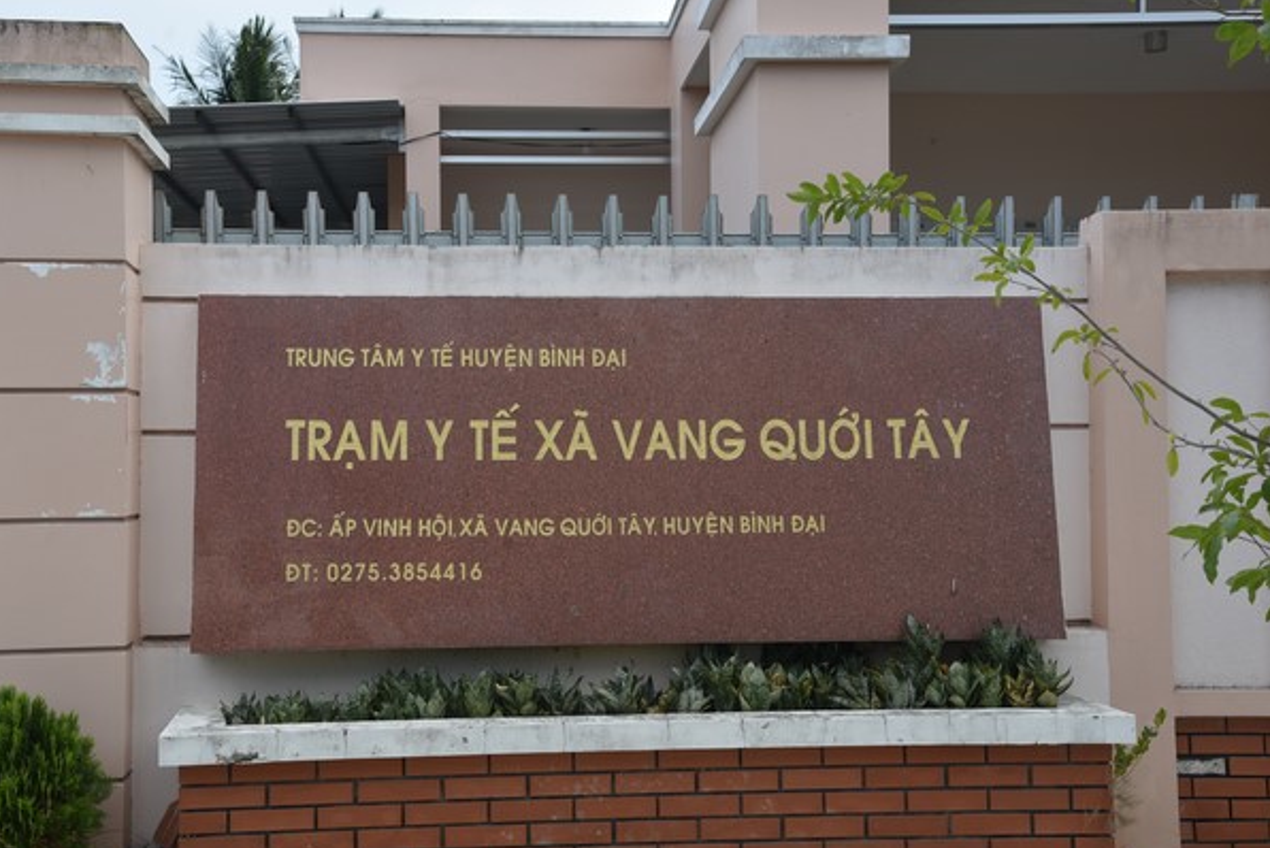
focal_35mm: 48
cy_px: 420
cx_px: 584
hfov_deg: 41.1
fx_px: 1694
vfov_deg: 28.1
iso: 220
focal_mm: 44
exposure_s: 1/250
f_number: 8
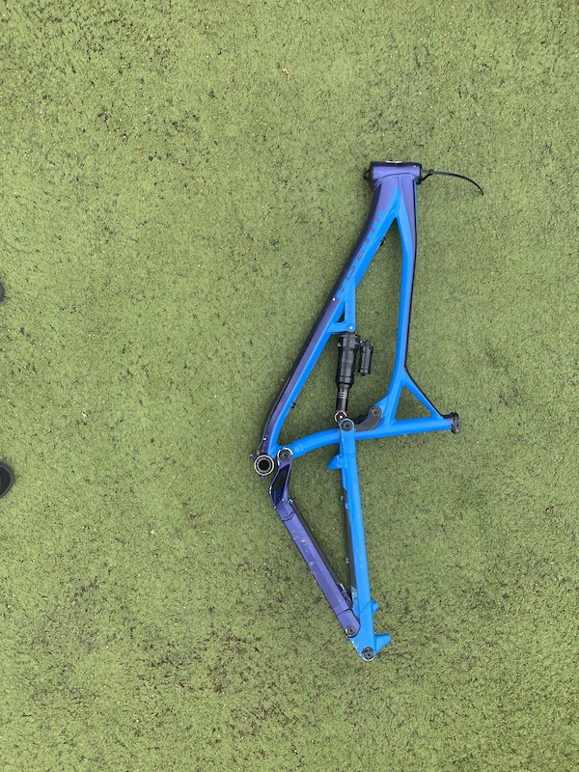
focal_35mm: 26
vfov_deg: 67.3
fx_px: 580
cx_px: 290
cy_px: 386
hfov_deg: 53.1
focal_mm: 4.25
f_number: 1.8
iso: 25
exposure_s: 1/497
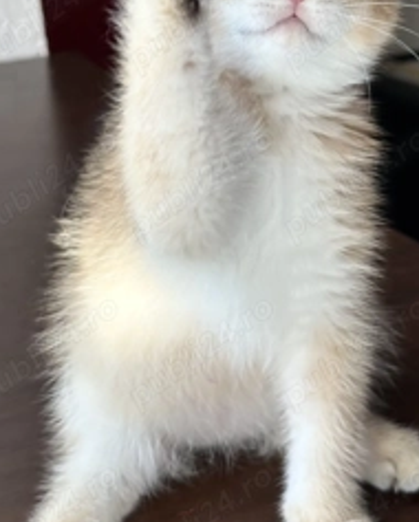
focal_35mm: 79
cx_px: 278
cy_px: 220
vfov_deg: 24.1
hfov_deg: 19.4
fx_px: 1223
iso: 50
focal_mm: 6.86
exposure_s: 1/153
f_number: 1.78
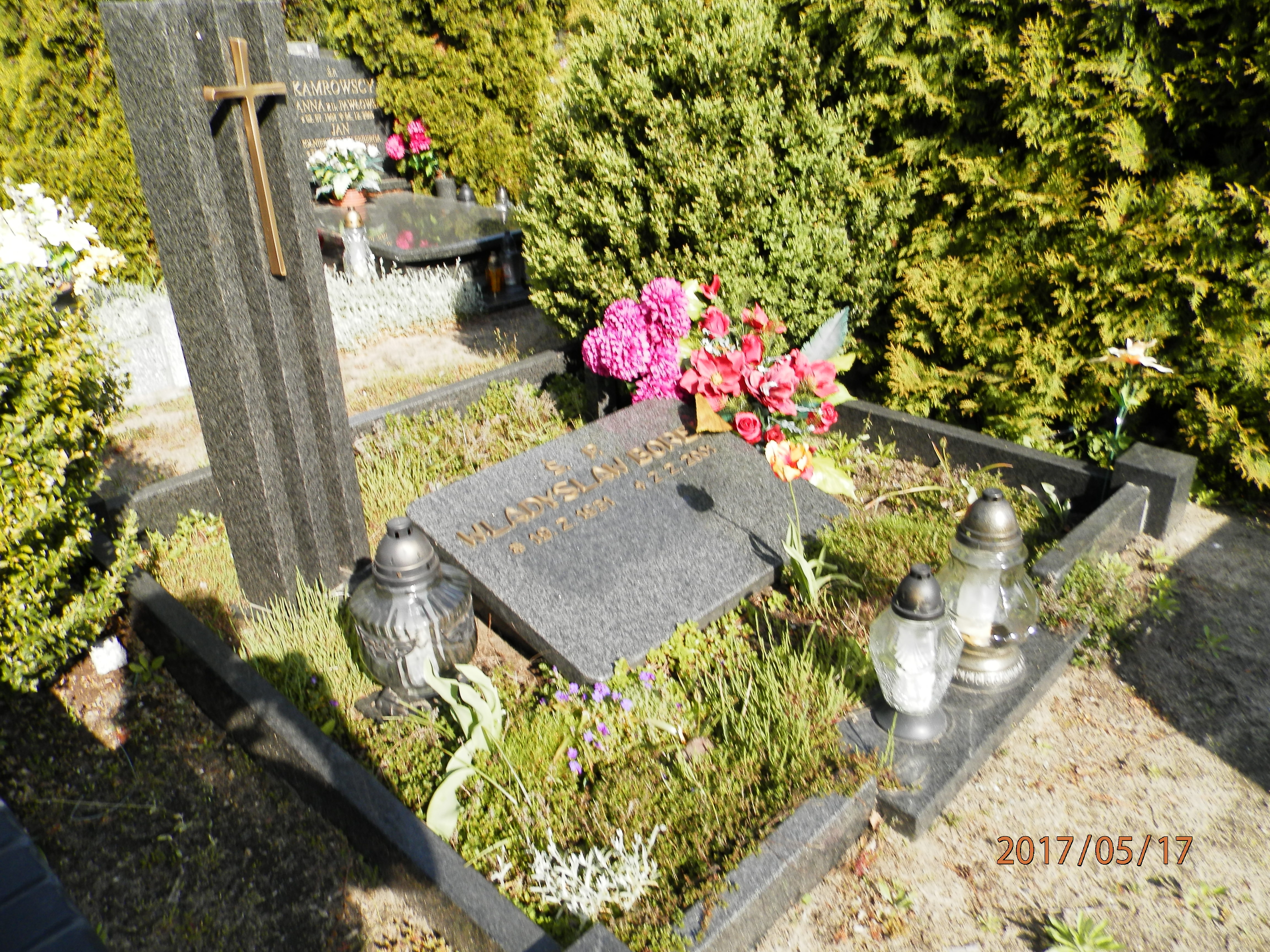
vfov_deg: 54.9
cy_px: 476
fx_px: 917
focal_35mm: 25
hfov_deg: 69.4
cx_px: 635
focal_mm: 4.5
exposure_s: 1/60
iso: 80
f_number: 8.7
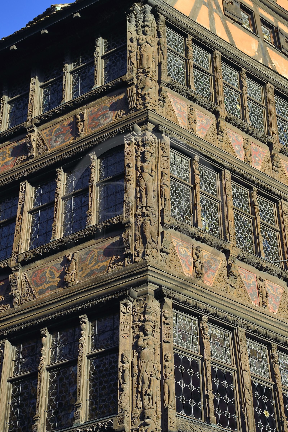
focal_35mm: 70
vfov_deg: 28.9
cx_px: 144
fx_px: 841
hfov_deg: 19.4
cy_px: 216
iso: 200
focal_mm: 70
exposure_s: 1/250
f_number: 7.1
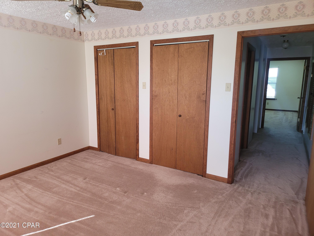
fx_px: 236
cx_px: 157
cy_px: 118
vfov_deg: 53.1
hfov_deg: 67.3
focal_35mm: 26
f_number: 1.8
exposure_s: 1/120
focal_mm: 5
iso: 125
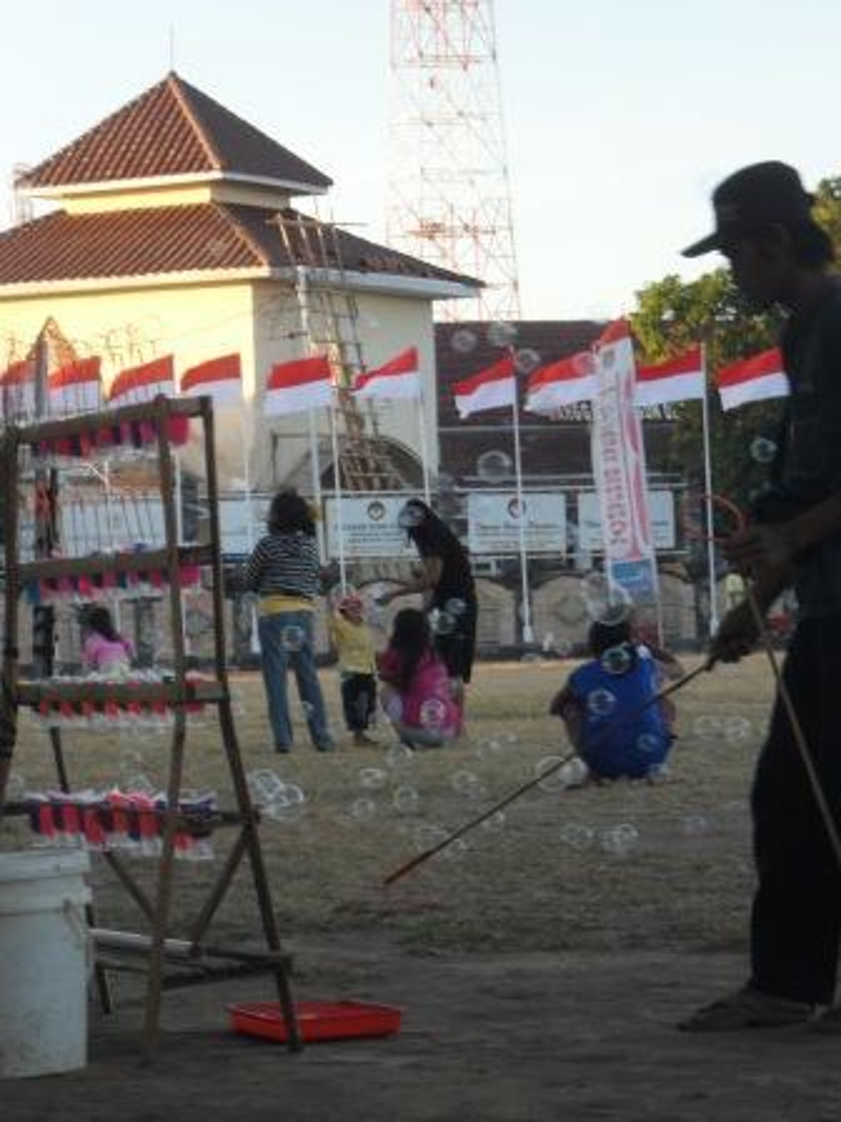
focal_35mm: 135
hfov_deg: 11.0
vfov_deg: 14.6
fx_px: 4373
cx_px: 420
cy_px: 561
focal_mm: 24.5
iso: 100
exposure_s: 1/60
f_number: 5.9
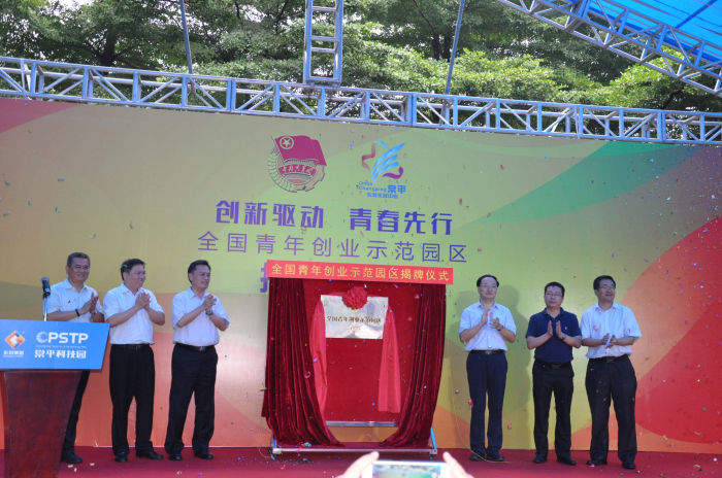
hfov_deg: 49.6
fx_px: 781
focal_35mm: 39
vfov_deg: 34.1
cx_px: 361
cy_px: 239
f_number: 5
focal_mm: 26
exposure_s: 1/80
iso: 1600
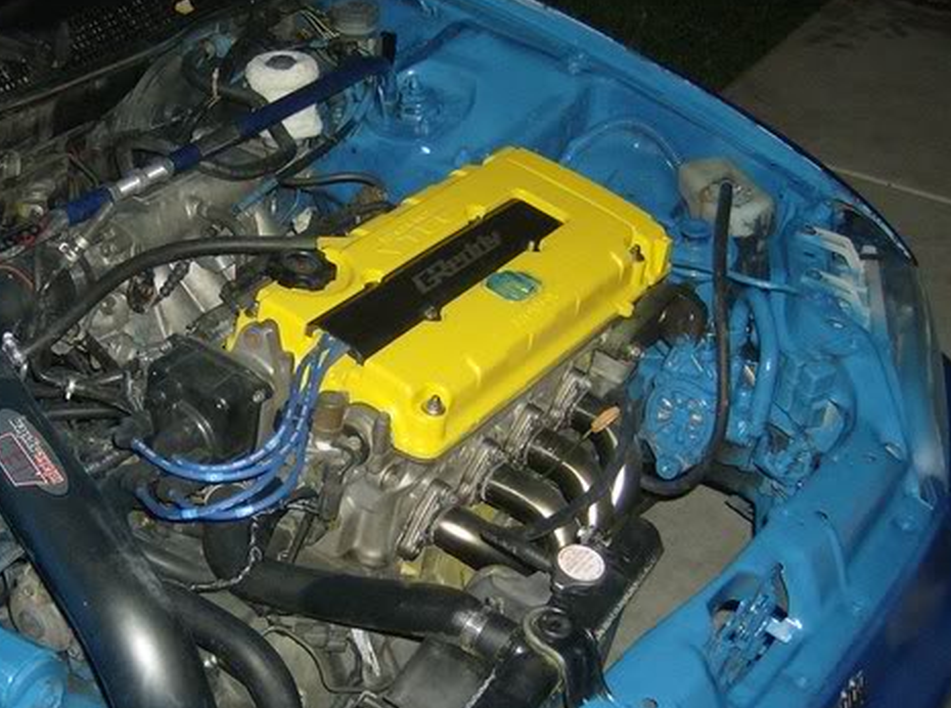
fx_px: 1698
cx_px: 198
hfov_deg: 30.6
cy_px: 419
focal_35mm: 62
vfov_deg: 23.5
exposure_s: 1/60
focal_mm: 6
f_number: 2.8
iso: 200
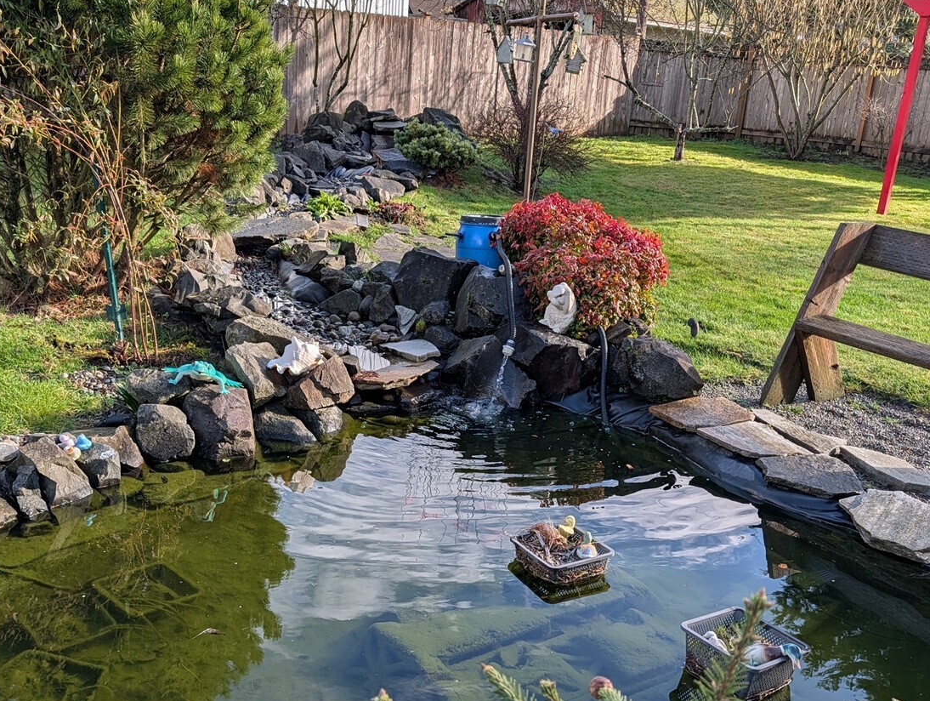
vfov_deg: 40.6
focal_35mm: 35
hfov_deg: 52.6
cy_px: 421
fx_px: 942
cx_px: 467
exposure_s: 1/340
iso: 19
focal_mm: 6.9
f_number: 1.68
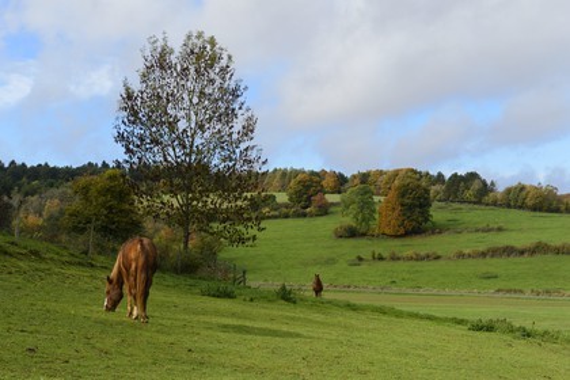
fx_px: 1108
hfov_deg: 28.8
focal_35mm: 70
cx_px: 285
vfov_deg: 19.5
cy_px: 190
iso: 400
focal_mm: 70
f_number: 11
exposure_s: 1/250
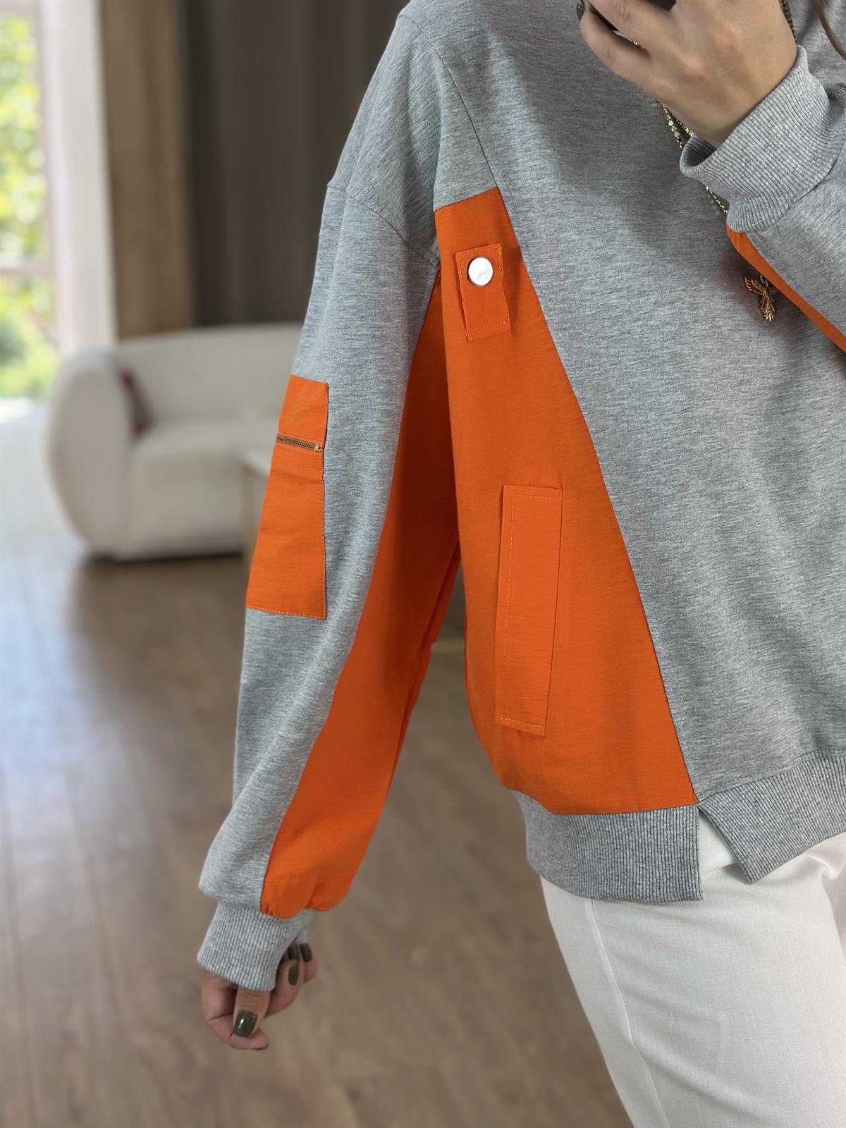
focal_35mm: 48
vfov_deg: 39.7
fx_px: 1564
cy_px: 564
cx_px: 423
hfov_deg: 30.3
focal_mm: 6.86
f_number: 1.78
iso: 80
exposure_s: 1/273
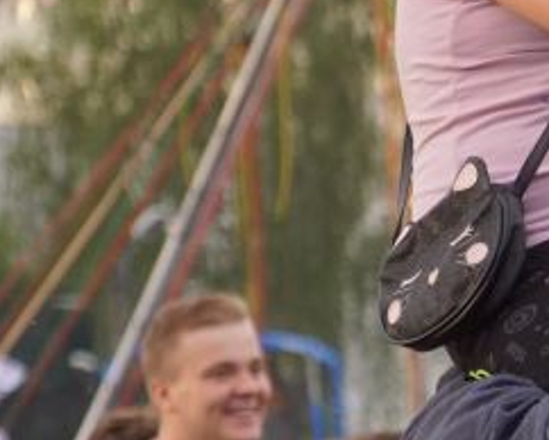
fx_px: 11334
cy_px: 261
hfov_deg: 2.8
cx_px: 751
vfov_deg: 2.2
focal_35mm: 697
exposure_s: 1/160
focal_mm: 100
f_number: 5.6
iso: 500
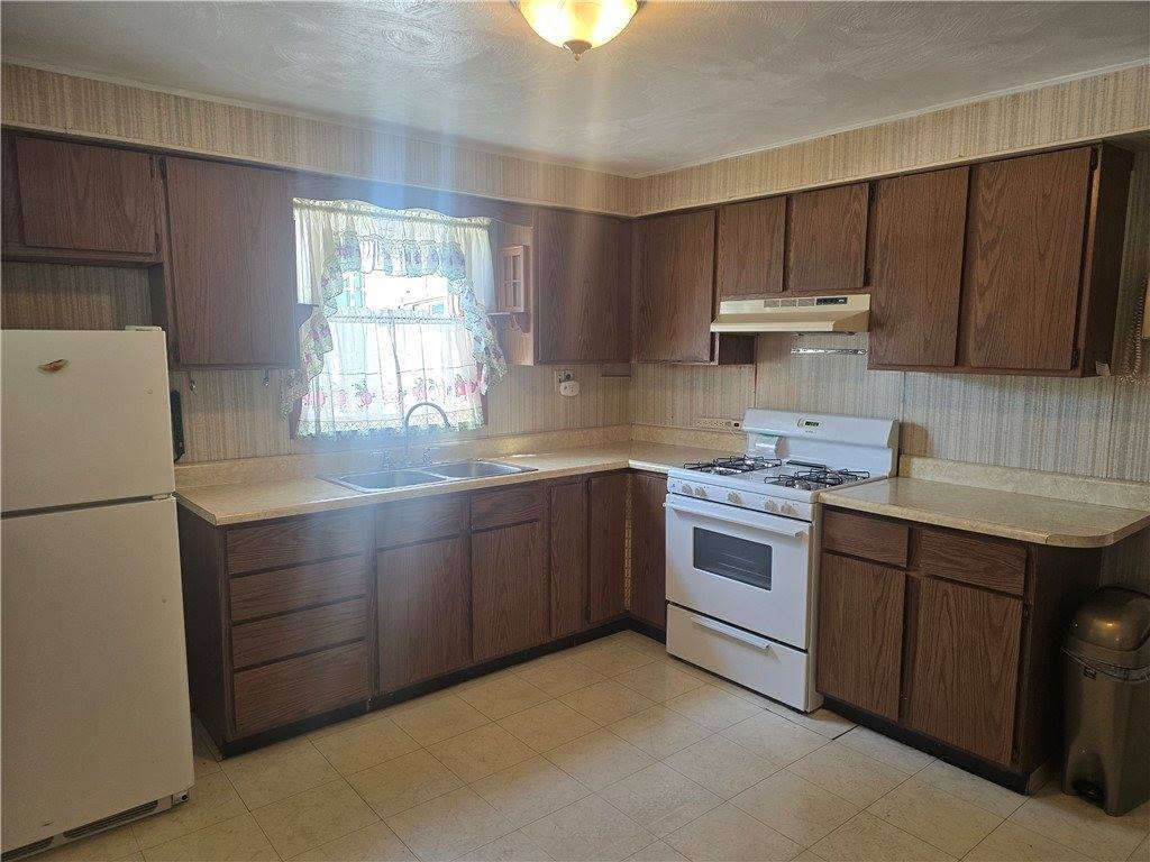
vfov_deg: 58.9
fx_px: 764
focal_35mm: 23
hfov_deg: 73.9
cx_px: 575
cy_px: 431
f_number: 1.7
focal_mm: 6.3
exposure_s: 1/120
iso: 125
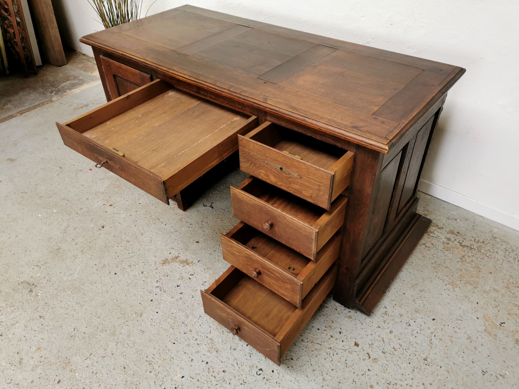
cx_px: 260
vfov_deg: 51.4
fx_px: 405
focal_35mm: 27
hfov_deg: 65.3
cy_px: 194
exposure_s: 1/100
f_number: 1.8
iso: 160
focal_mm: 5.58
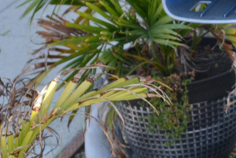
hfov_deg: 13.0
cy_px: 95
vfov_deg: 9.4
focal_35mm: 146
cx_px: 395
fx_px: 957
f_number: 5.6
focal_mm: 28
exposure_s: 1/125
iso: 320
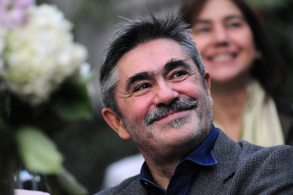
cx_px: 146
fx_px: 2256
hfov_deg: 7.4
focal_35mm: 278
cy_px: 98
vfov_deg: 4.9
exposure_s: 1/500
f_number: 2.8
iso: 1600
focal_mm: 185
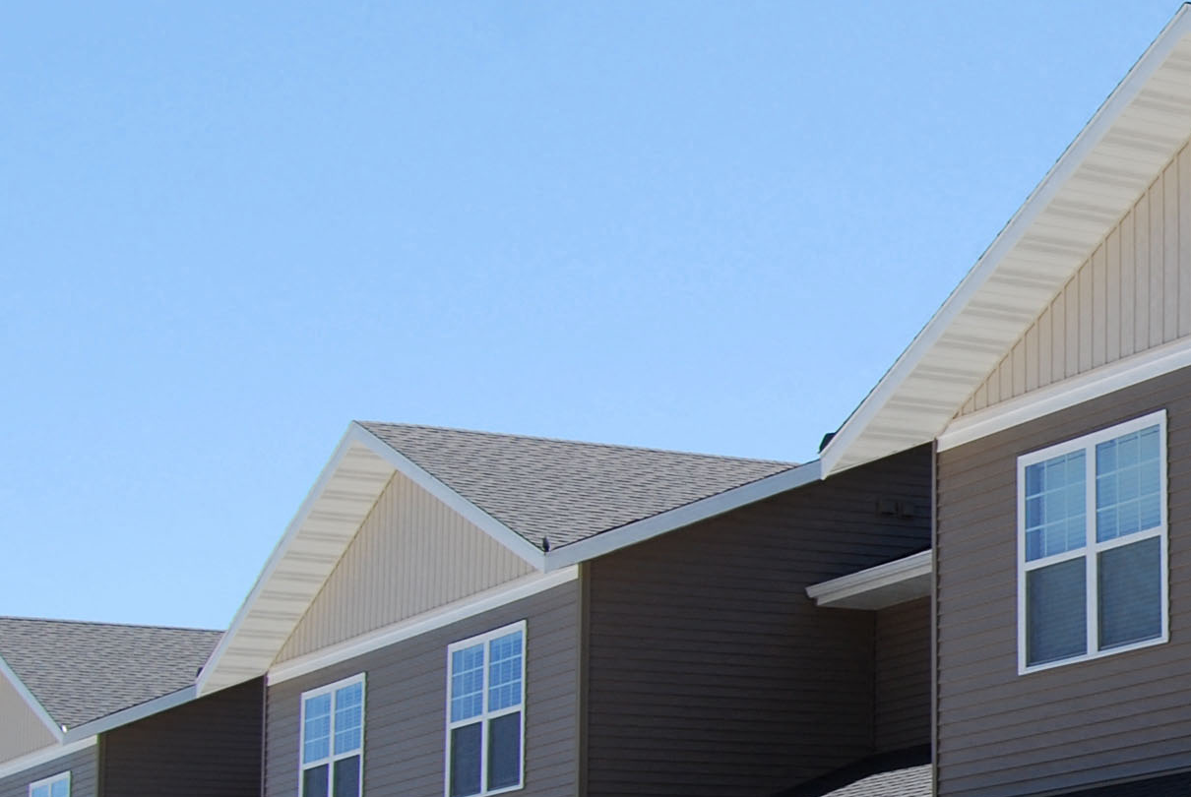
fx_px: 3180
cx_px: 1654
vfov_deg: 14.3
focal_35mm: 96
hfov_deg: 19.2
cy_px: 558
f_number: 6.3
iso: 100
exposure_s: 1/160
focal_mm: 20
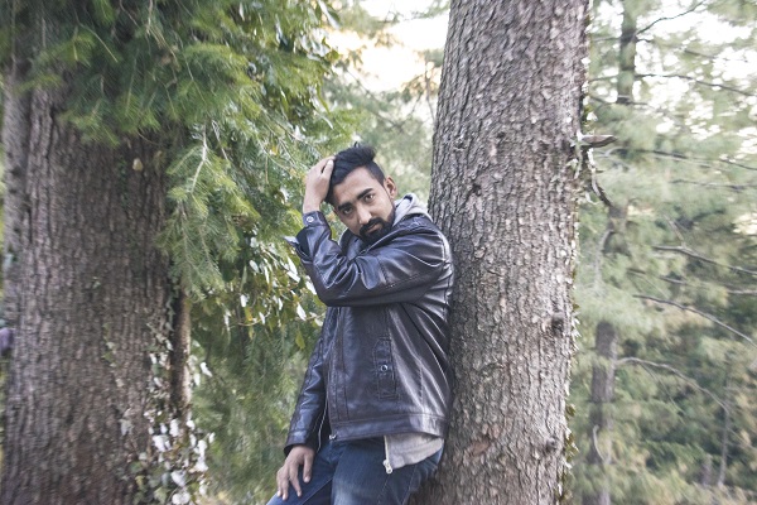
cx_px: 378
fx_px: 1325
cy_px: 252
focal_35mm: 63
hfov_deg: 31.9
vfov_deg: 21.6
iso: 1100
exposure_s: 1/60
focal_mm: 42
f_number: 5
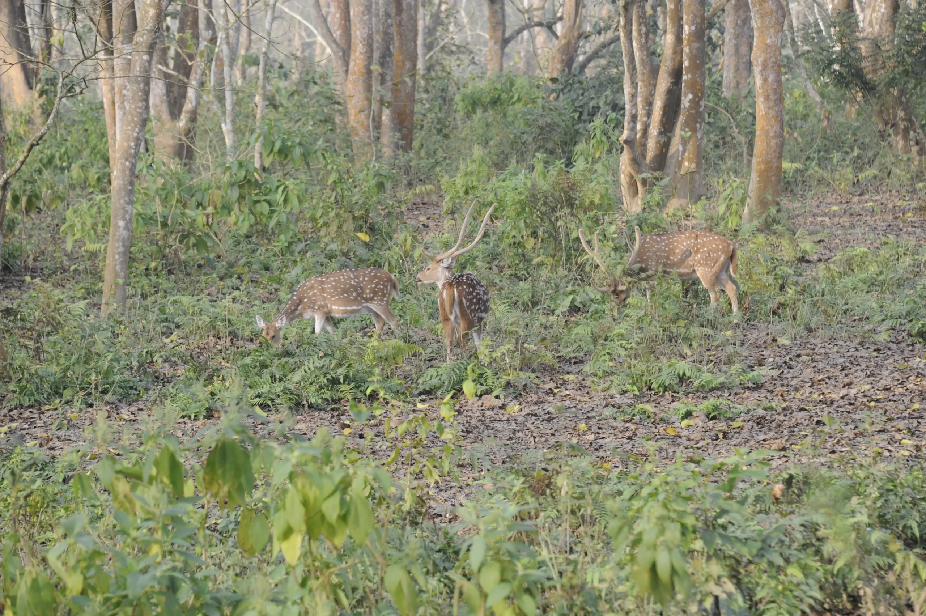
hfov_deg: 8.2
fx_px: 6426
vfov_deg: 5.5
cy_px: 308
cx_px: 463
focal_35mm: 250
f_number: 9
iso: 1250
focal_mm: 250
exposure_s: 1/320
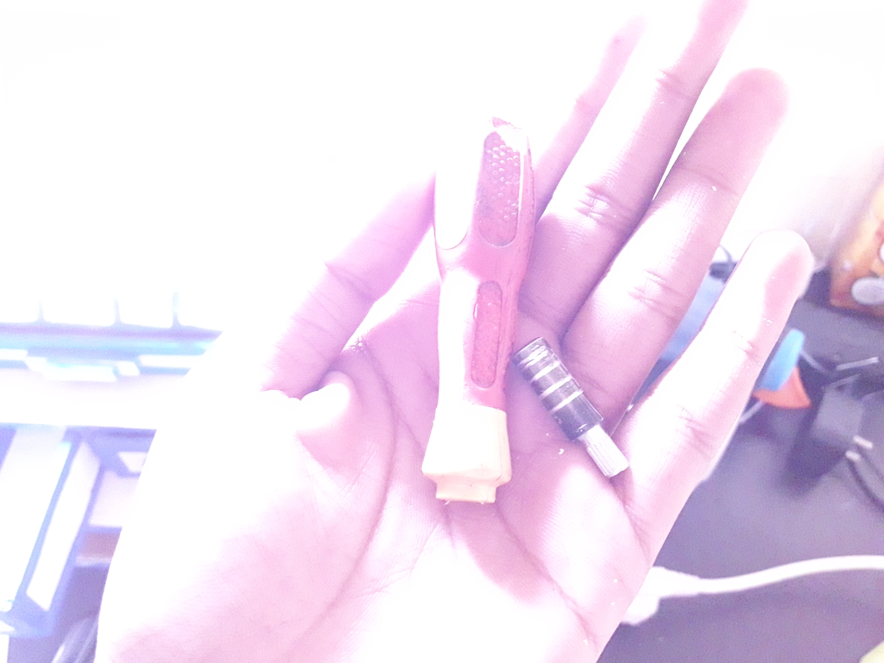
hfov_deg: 63.4
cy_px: 332
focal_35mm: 28
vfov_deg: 49.7
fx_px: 715
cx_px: 442
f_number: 1.9
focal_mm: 3.7
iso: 800
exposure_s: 1/25
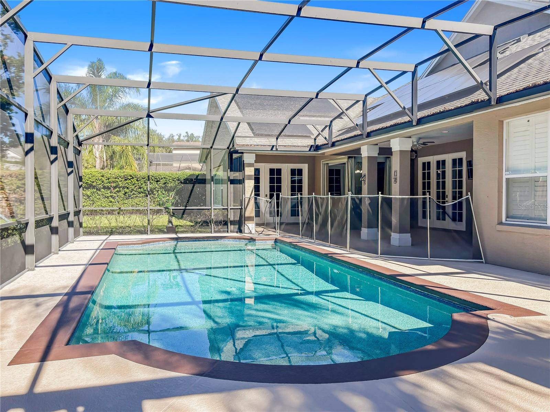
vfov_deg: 53.1
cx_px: 275
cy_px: 206
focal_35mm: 26
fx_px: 413
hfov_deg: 67.3
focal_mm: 5.96
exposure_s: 1/943
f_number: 1.6
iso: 50
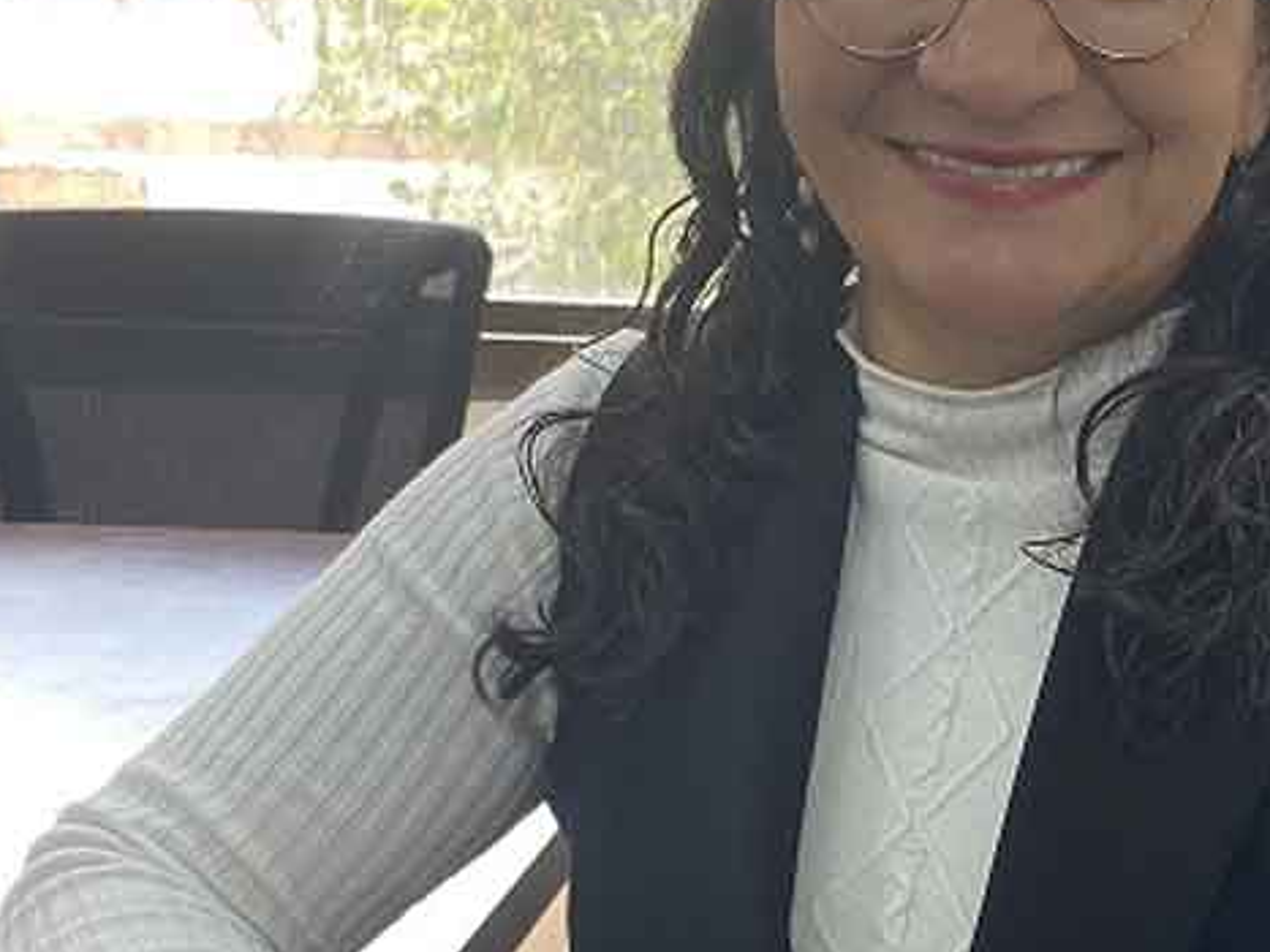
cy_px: 568
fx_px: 2091
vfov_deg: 25.6
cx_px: 1058
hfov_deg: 32.6
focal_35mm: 57
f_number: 1.8
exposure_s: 1/60
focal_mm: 4.25
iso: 64
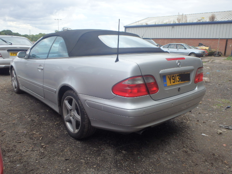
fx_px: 188
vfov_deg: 49.7
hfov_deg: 63.4
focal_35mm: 28
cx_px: 116
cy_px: 87
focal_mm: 5
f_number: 3.9
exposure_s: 1/500
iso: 125
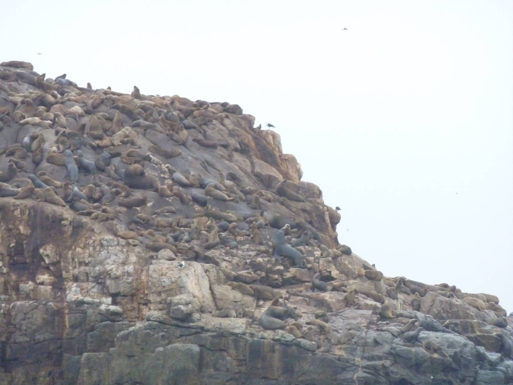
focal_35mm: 300
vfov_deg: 5.0
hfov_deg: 6.6
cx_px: 256
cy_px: 192
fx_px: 4446
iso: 800
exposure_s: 1/250
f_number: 4.9
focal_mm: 49.2
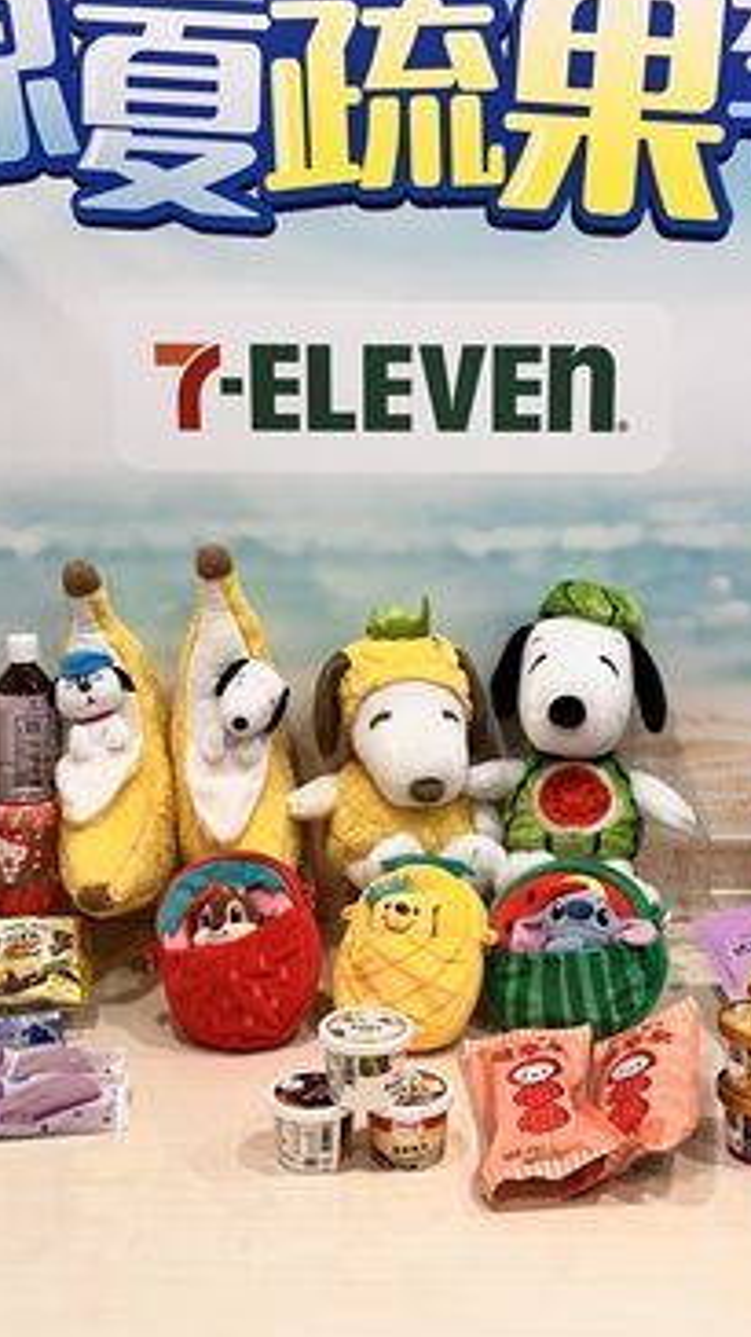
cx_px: 436
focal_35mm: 43
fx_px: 1524
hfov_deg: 27.6
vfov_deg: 47.2
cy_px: 560
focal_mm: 6.86
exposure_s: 1/120
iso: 100
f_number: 1.78
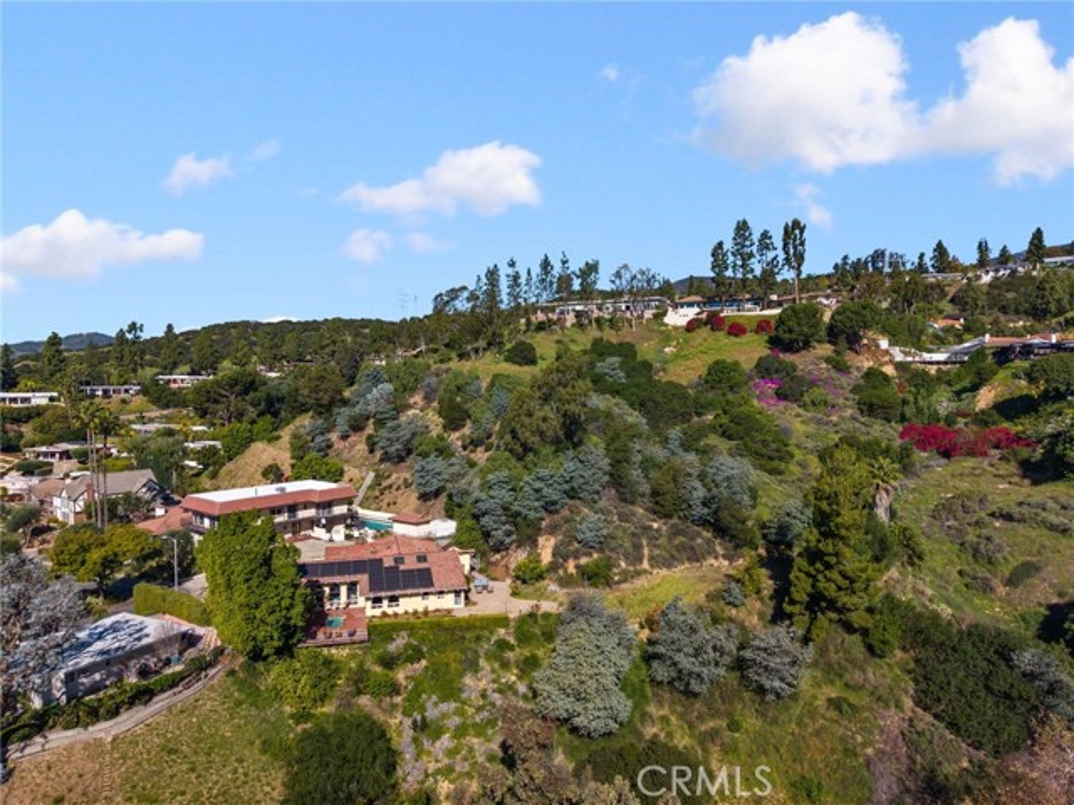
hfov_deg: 71.6
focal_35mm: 24
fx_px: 745
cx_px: 537
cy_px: 402
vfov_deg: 56.8
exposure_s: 1/4000
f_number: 1.8
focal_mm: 8.67
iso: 110
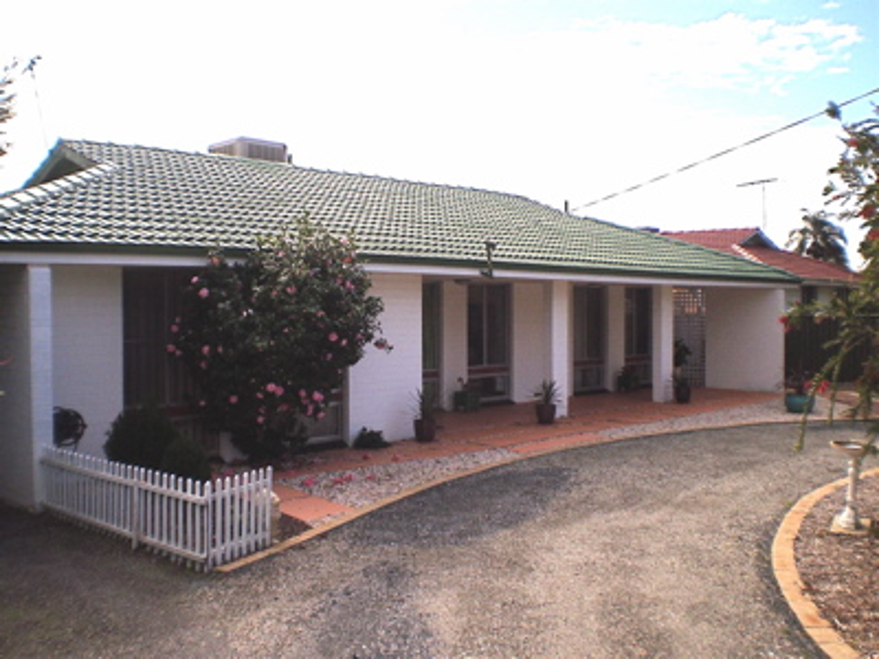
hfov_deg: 51.4
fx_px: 914
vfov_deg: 39.7
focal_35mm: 36
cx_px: 440
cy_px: 330
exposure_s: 1/1000
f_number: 4.6
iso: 64
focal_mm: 6.3
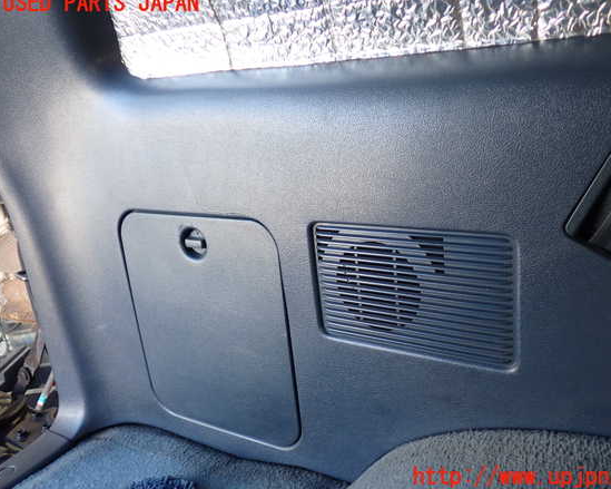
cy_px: 241
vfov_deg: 45.8
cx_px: 331
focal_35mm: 32
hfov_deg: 55.6
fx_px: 579
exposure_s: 1/60
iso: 200
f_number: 2.3
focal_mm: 5.4
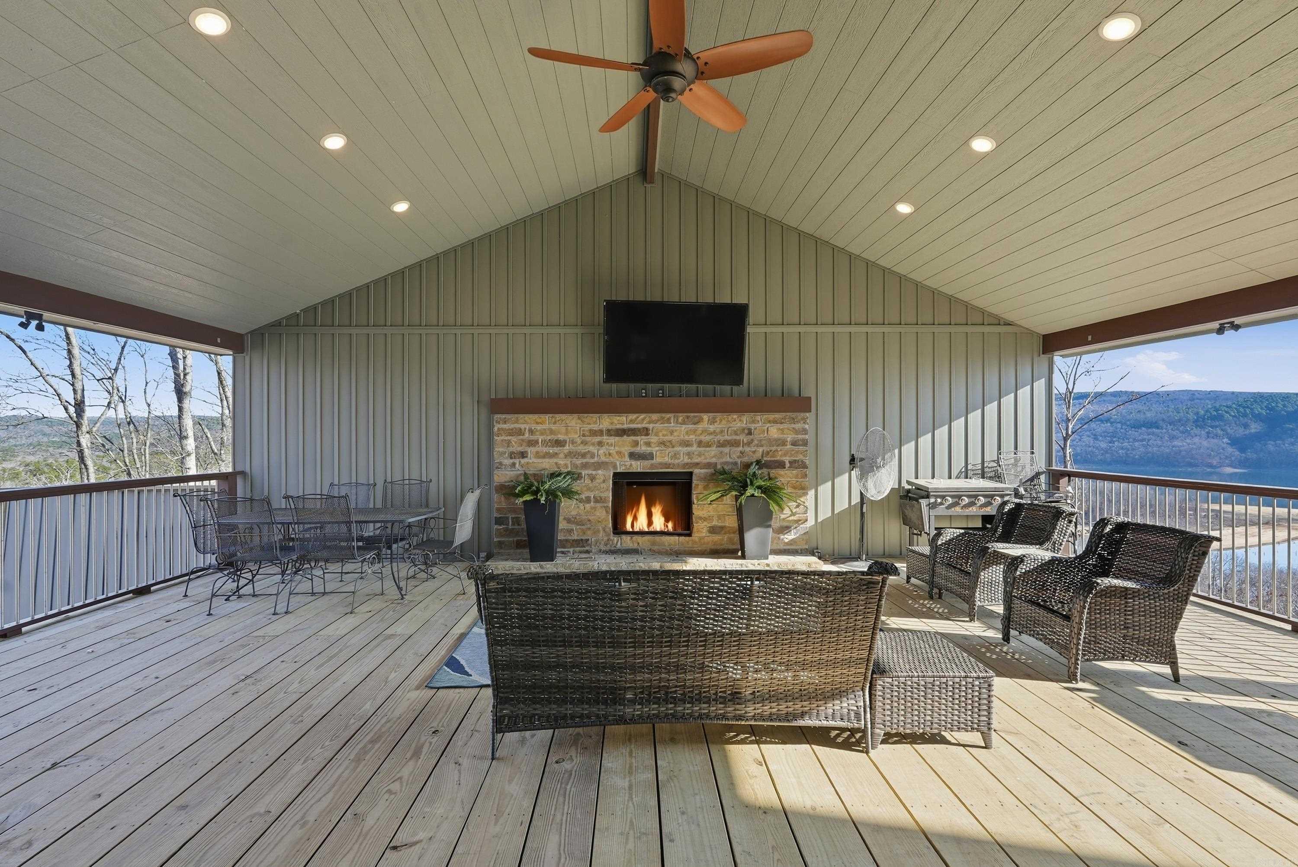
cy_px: 434
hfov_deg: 96.7
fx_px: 577
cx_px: 649
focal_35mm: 16
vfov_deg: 73.8
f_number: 9
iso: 250
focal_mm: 16
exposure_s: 1/160
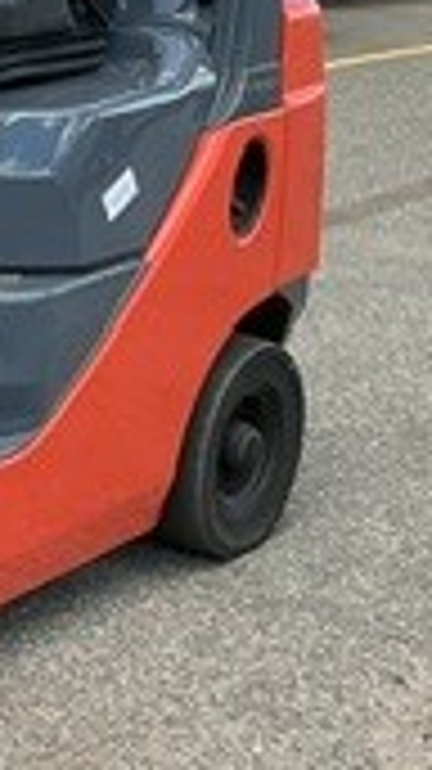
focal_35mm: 118
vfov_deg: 18.0
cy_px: 149
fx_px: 2407
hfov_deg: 9.3
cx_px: -554
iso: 25
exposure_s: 1/749
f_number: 1.8
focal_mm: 3
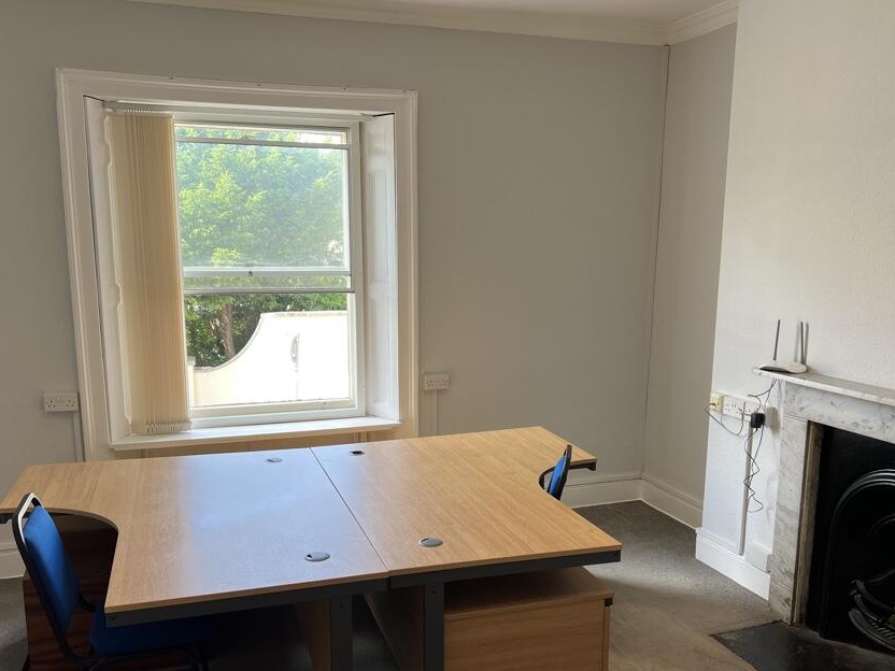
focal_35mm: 32
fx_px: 827
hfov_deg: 56.8
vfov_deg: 44.0
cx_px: 443
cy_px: 397
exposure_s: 1/100
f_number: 1.5
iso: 40
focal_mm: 5.7
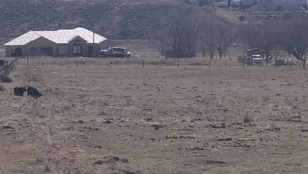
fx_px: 2107
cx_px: 90
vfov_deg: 4.7
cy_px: 88
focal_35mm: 258
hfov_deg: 8.4
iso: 20
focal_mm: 6.6
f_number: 2.8
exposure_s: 1/1333
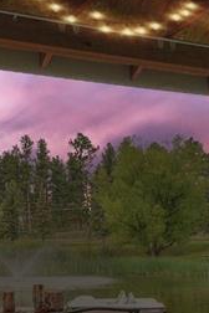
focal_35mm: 61
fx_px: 531
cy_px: 229
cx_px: 72
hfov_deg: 22.2
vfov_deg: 32.4
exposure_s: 1/160
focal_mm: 10
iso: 400
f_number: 9
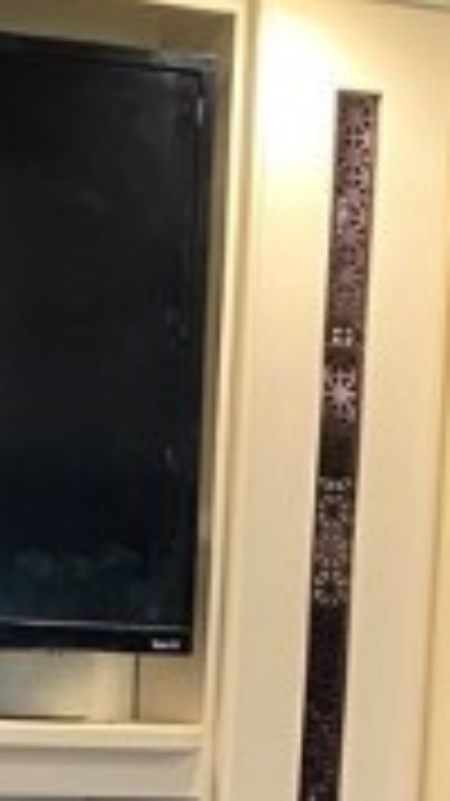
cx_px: -9
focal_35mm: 122
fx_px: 2590
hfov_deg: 9.8
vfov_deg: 15.9
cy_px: 1260
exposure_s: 1/60
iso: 200
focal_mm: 4.25
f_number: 1.8
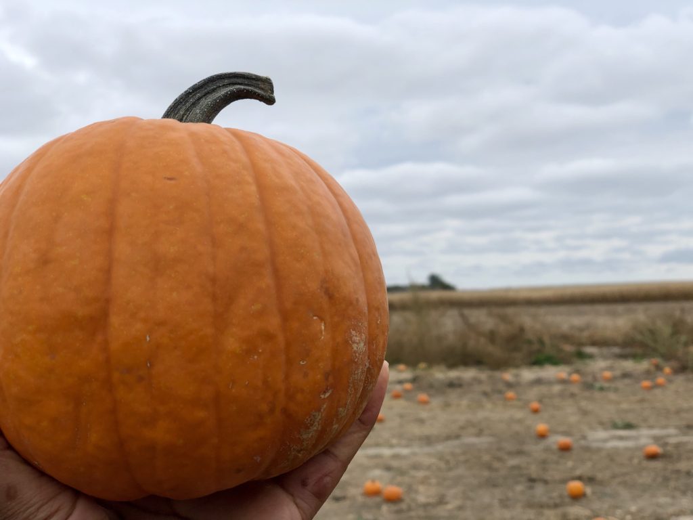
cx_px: 346
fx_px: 1041
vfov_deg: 28.0
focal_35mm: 52
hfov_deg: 36.8
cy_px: 260
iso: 16
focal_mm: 6
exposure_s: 1/528
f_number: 2.4
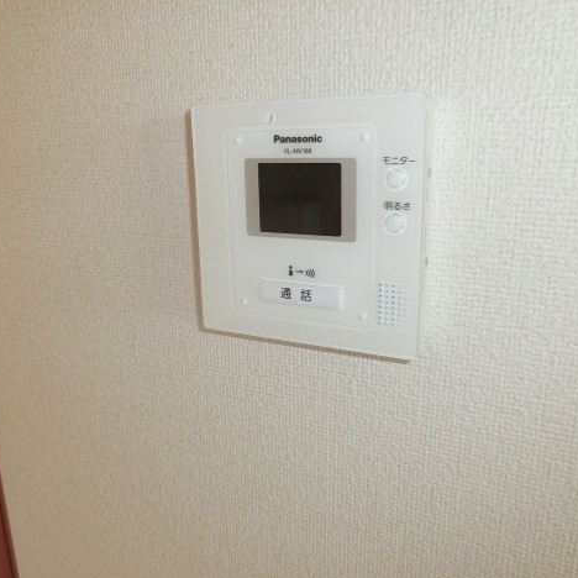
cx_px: 258
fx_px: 548
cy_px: 287
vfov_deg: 55.6
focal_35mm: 29
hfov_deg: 55.5
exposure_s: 1/60
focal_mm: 4.3
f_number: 3.2
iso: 250
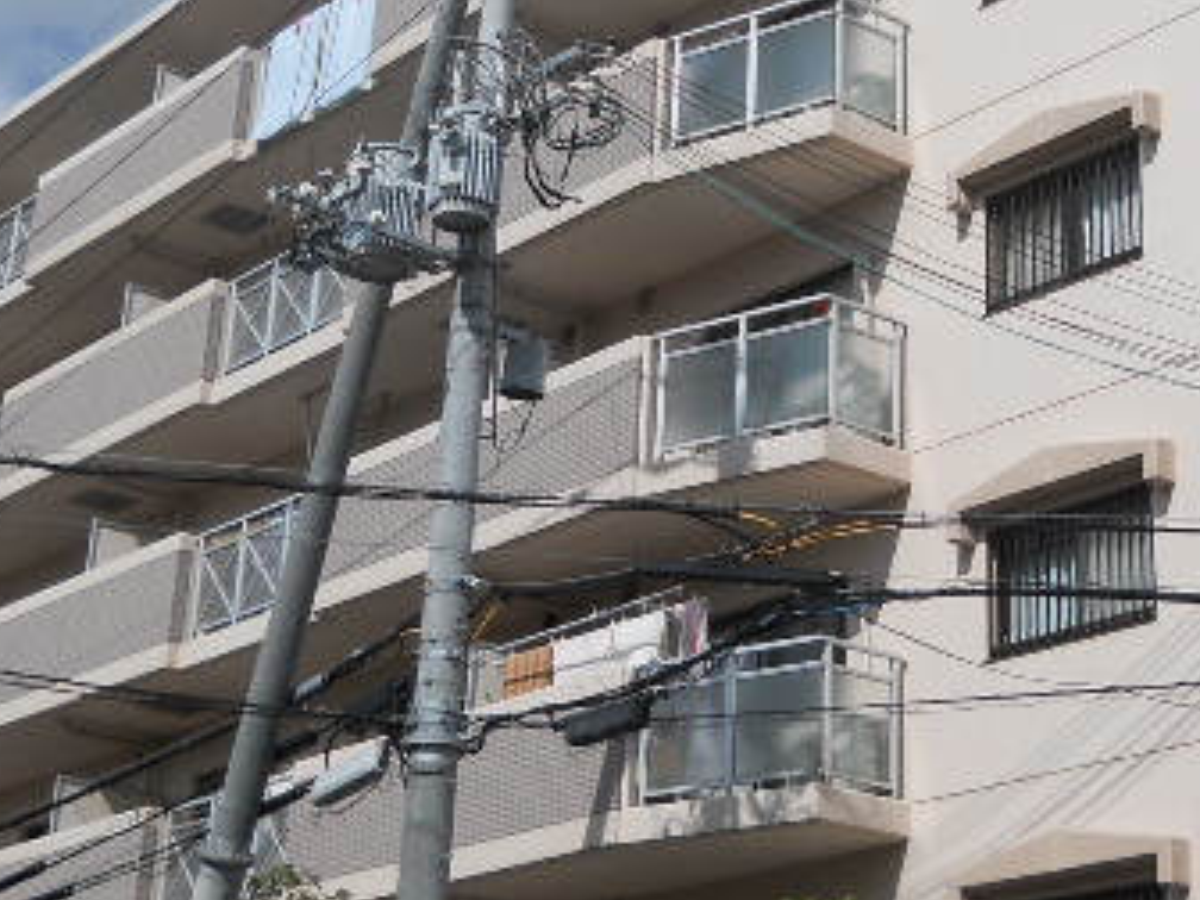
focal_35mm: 78
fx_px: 2704
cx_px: 800
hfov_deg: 24.9
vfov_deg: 18.8
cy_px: 225
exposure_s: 1/640
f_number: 5.5
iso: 80
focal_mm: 6.72
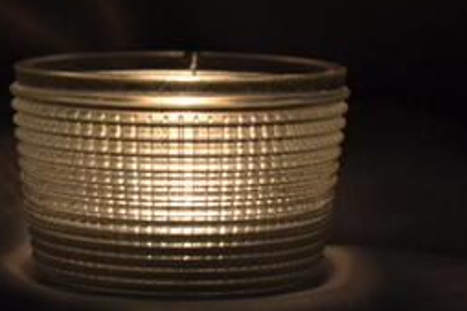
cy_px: 155
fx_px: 2022
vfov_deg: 8.8
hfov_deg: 13.2
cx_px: 171
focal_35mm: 156
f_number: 5.6
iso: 720
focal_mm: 55
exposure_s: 1/15
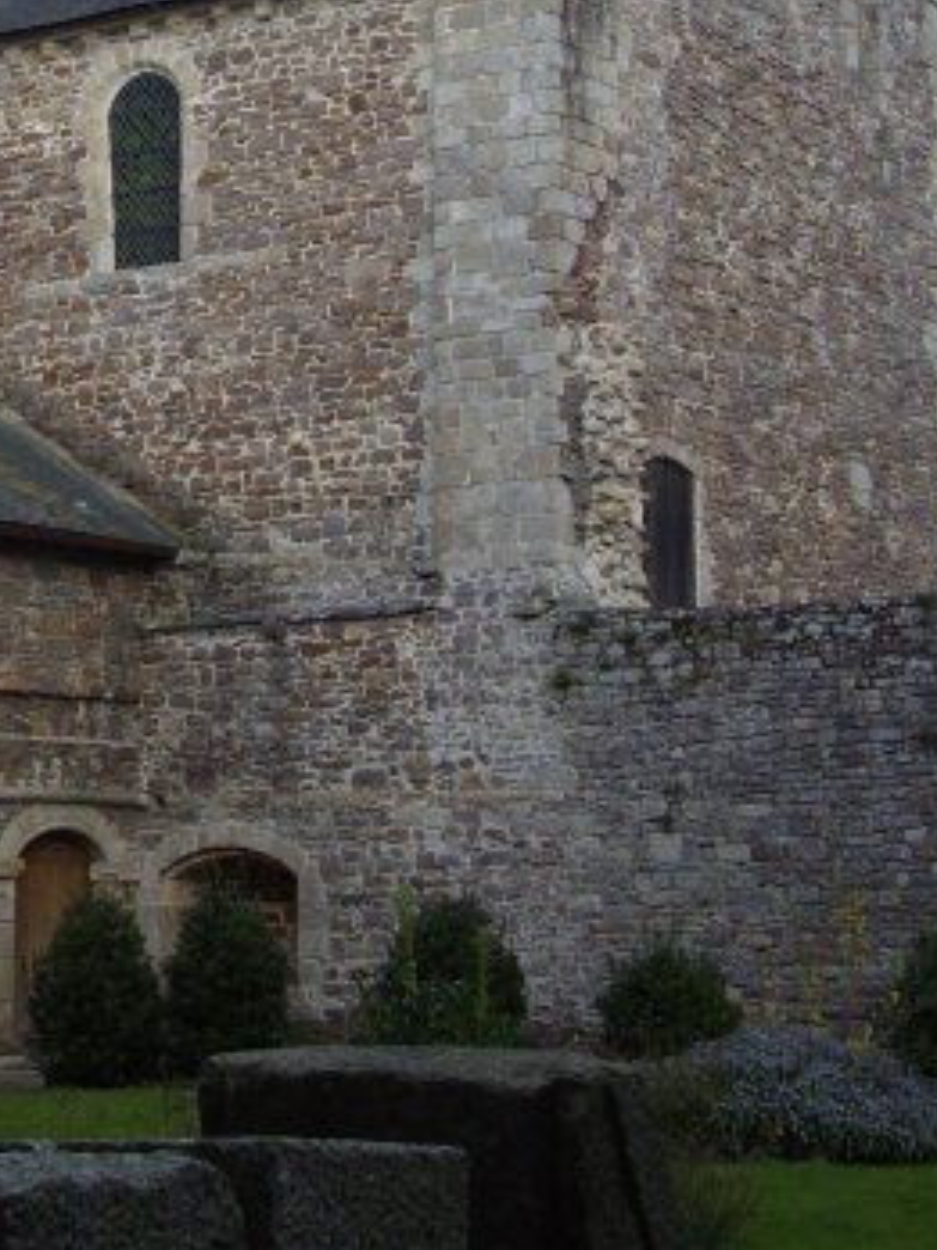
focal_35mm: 85
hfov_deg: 17.1
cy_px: 251
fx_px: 3068
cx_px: 101
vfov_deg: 22.7
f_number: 2.8
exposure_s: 1/320
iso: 80
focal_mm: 6.2
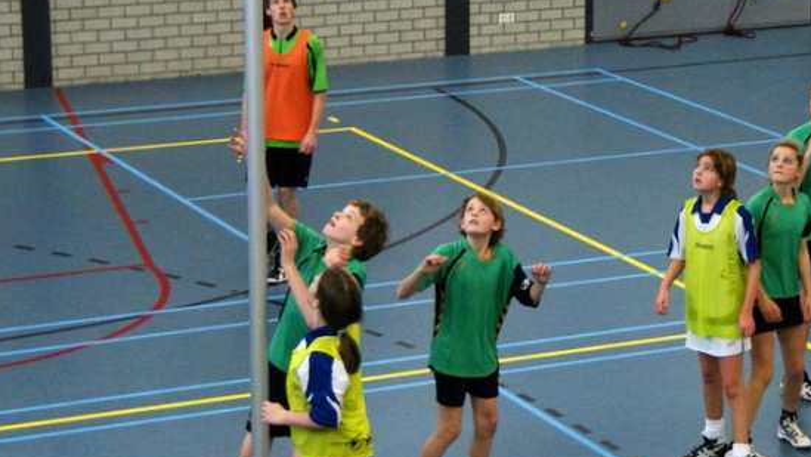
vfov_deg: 10.1
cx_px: 544
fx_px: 2584
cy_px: 194
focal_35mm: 120
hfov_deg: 17.8
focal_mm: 35
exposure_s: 1/160
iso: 800
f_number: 4.5
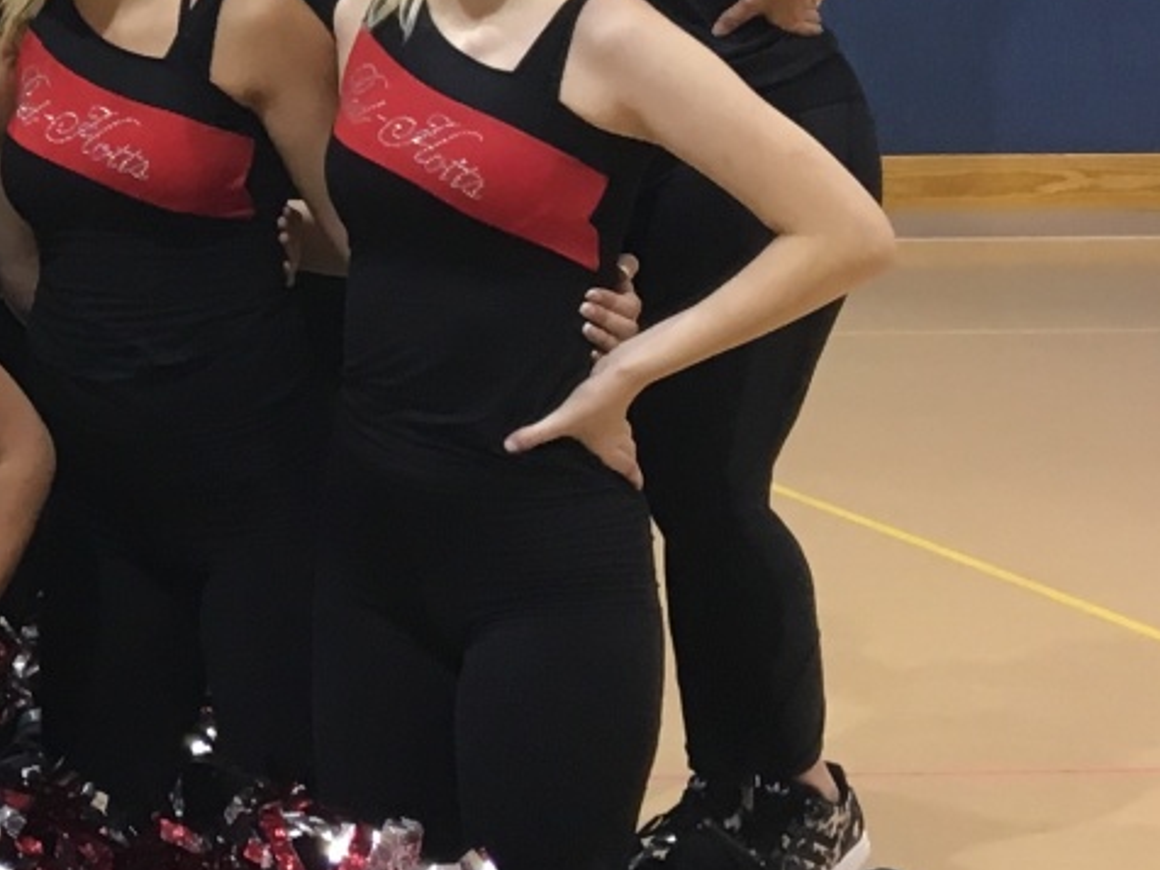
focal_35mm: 117
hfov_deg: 15.4
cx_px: -626
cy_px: -115
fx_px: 3921
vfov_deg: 12.4
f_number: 2.2
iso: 64
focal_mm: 4.15
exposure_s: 1/30
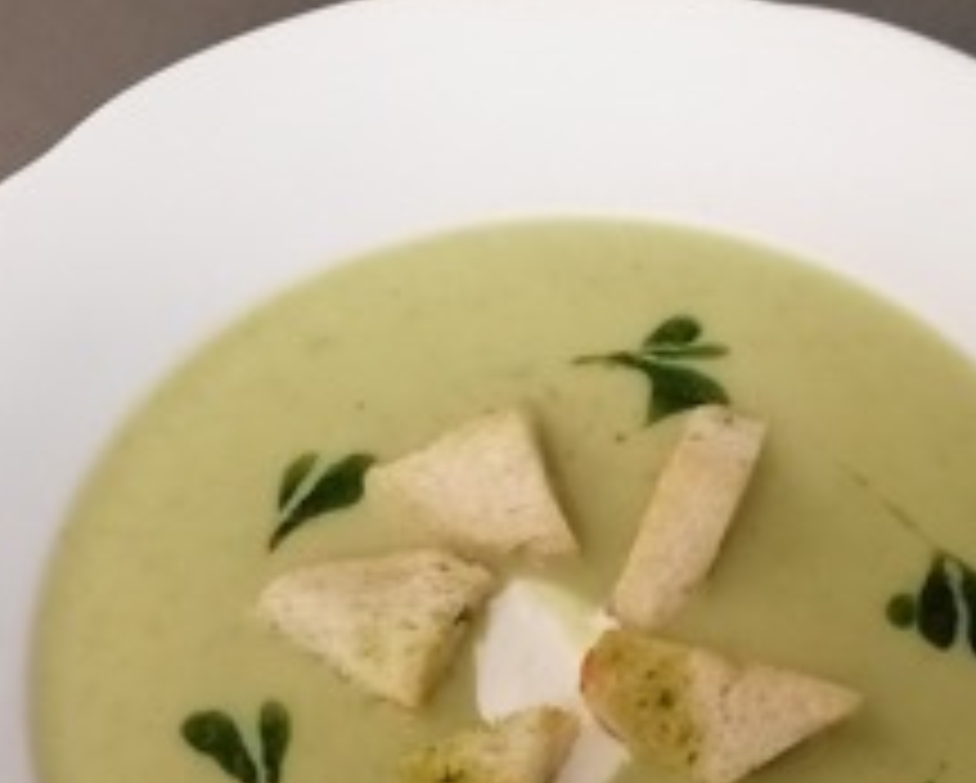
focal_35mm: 97
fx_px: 2804
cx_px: 535
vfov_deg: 15.6
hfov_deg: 19.7
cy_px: 810
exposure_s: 1/25
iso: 500
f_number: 1.8
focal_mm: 4.75
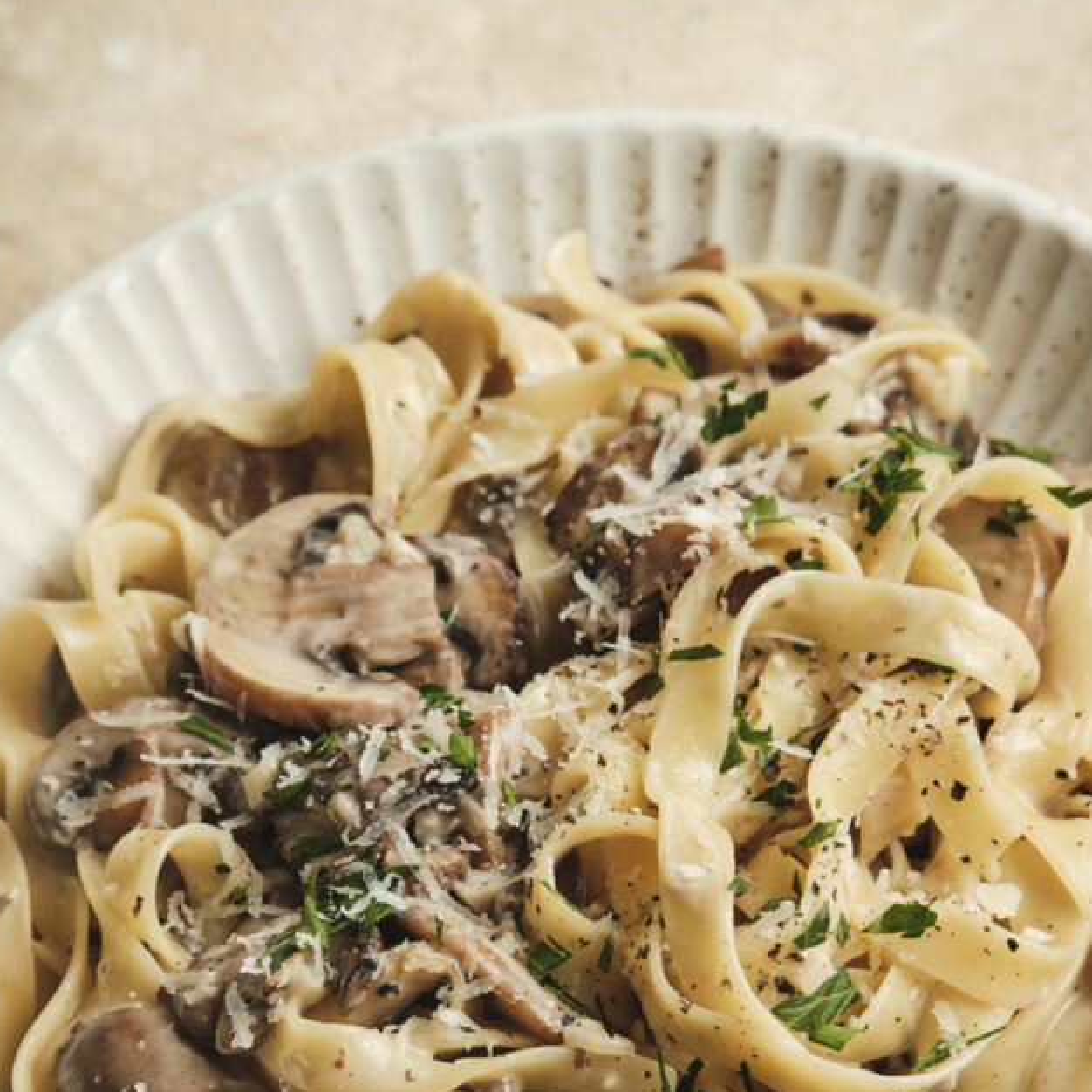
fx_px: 5211
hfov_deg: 12.0
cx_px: 582
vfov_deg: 11.9
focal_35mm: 146
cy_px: 876
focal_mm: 70
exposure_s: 1/250
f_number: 8
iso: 200
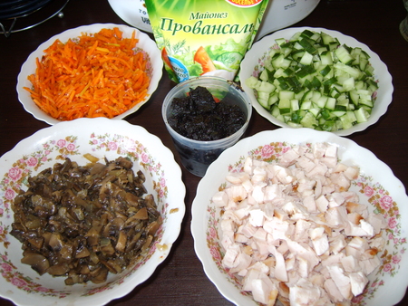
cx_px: 204
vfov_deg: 40.7
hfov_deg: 52.6
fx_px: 413
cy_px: 153
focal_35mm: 35
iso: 100
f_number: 2.8
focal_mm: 7.4
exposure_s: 1/30
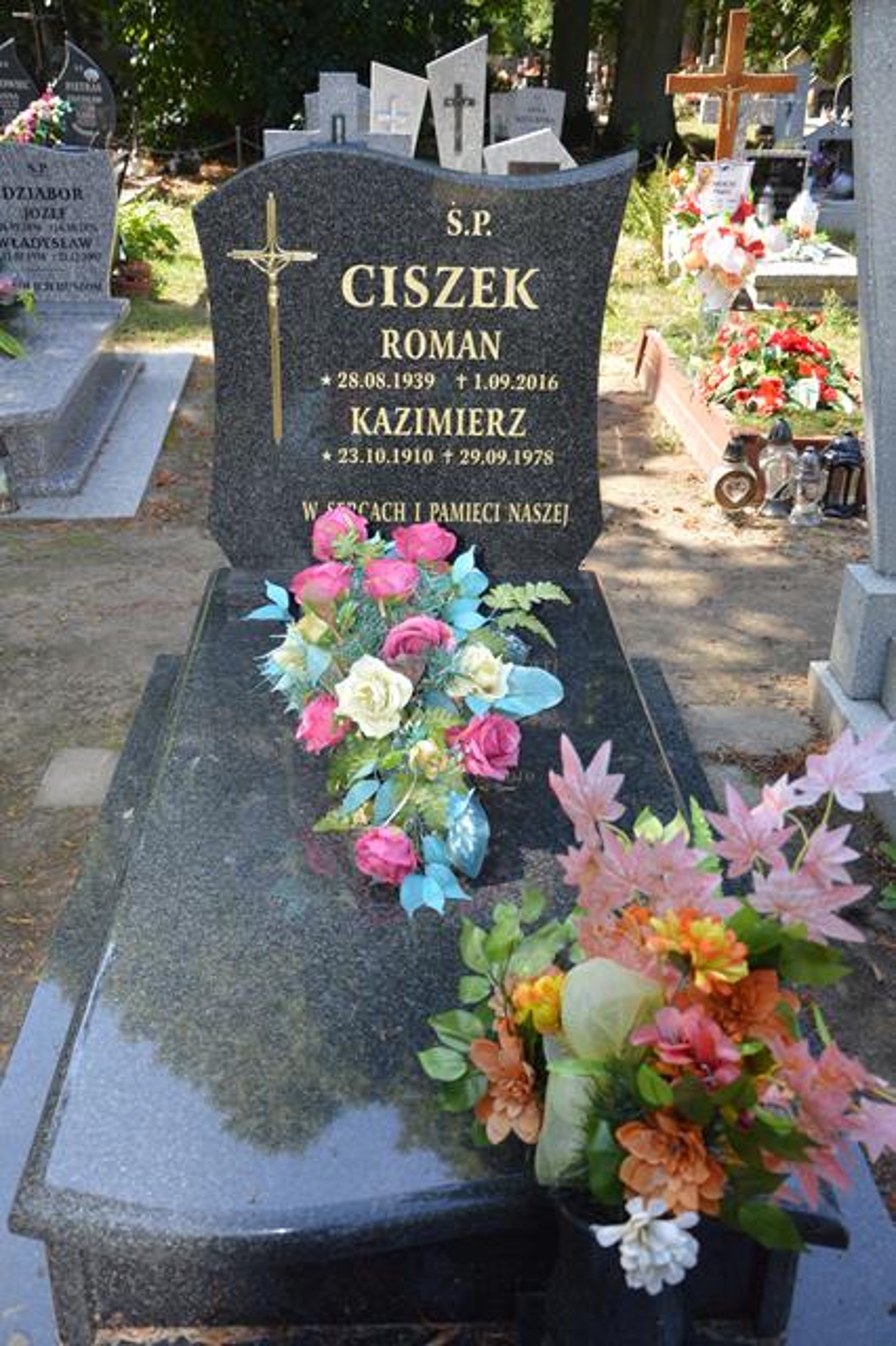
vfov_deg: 57.2
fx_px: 1233
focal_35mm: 33
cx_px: 448
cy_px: 673
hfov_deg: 39.9
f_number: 4
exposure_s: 1/125
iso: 110
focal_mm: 22
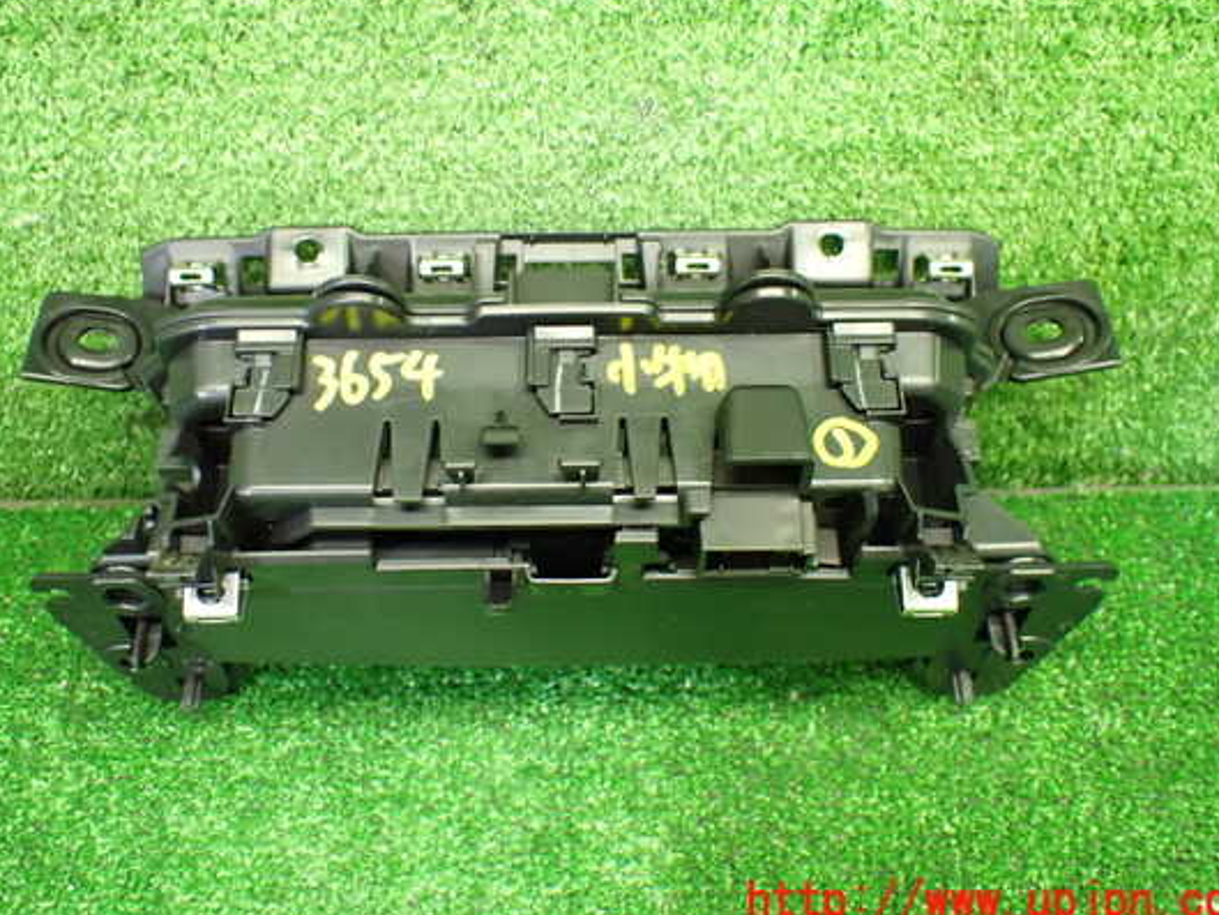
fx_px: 1198
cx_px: 576
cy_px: 413
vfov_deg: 41.8
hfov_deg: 53.9
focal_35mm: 34
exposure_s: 1/50
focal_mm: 5.4
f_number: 2.3
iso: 800
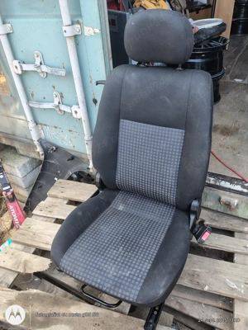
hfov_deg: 54.9
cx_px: 124
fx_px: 239
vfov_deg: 69.4
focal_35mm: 25
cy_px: 165
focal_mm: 4.71
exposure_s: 1/50.1
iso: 155
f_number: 1.7
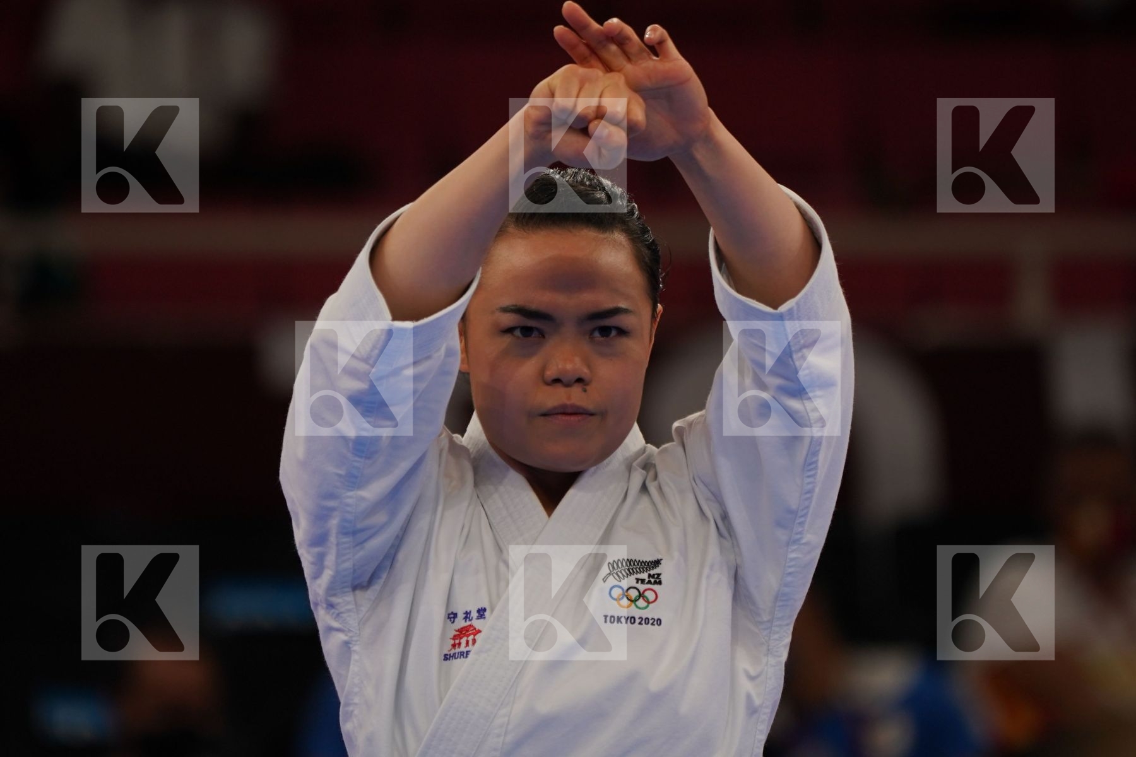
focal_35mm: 600
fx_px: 18932
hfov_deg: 3.4
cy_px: 378
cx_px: 568
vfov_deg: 2.3
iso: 640
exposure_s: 1/500
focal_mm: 400
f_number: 5.6
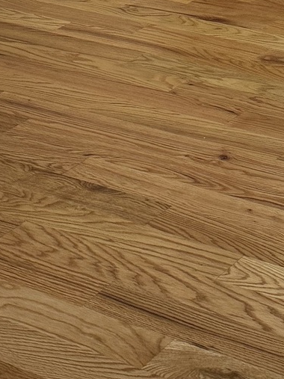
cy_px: -353
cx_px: 517
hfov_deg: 12.4
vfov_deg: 15.0
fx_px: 1193
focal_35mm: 109
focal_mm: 6.76
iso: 125
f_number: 1.78
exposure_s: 1/120
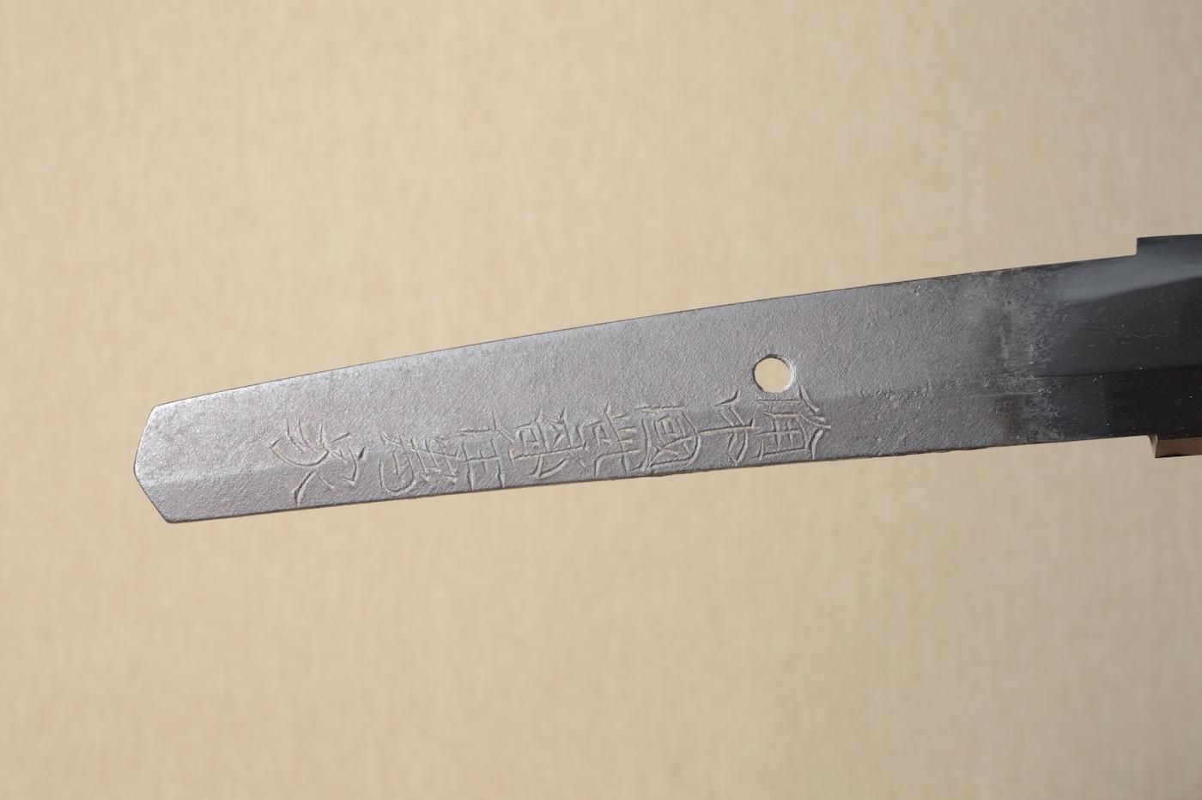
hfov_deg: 23.4
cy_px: 400
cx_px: 601
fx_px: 2902
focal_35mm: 87
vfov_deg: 15.7
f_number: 11
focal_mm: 58
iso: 400
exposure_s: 1/1.6
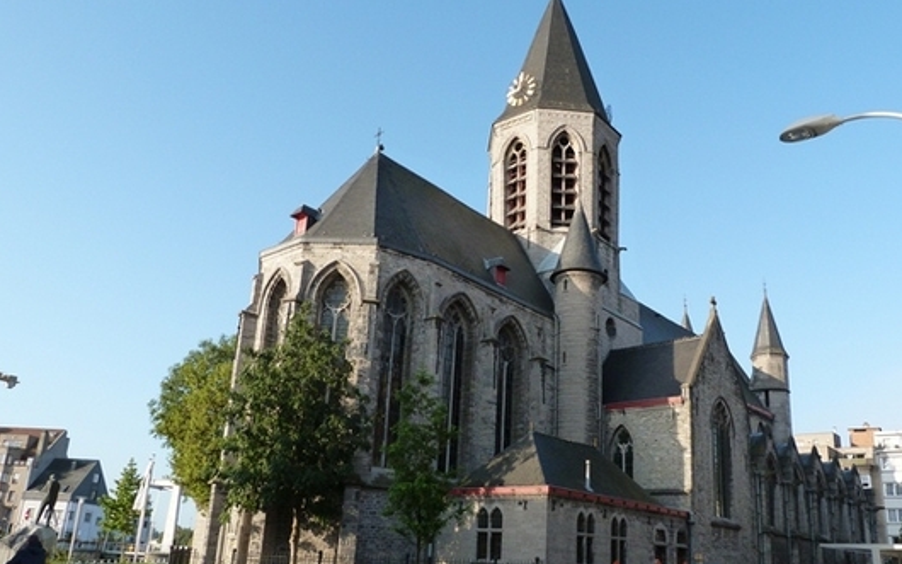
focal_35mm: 30
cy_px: 308
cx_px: 499
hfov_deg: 62.8
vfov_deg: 41.8
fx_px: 737
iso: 125
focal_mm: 4.5
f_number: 4
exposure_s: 1/250
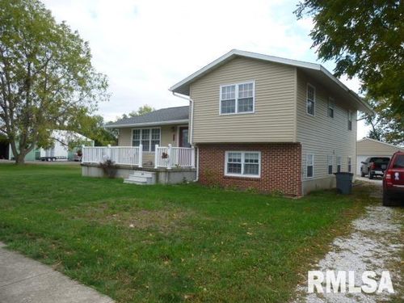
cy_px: 152
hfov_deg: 69.4
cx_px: 202
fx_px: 292
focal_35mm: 25
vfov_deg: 54.9
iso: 100
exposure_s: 1/250
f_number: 3.1
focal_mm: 4.5
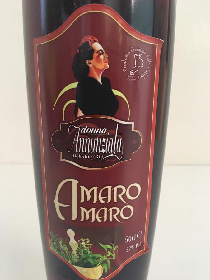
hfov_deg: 48.2
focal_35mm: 29
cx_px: 105
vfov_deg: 61.7
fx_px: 235
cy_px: 140
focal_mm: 4.15
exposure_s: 1/20
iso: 200
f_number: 2.2
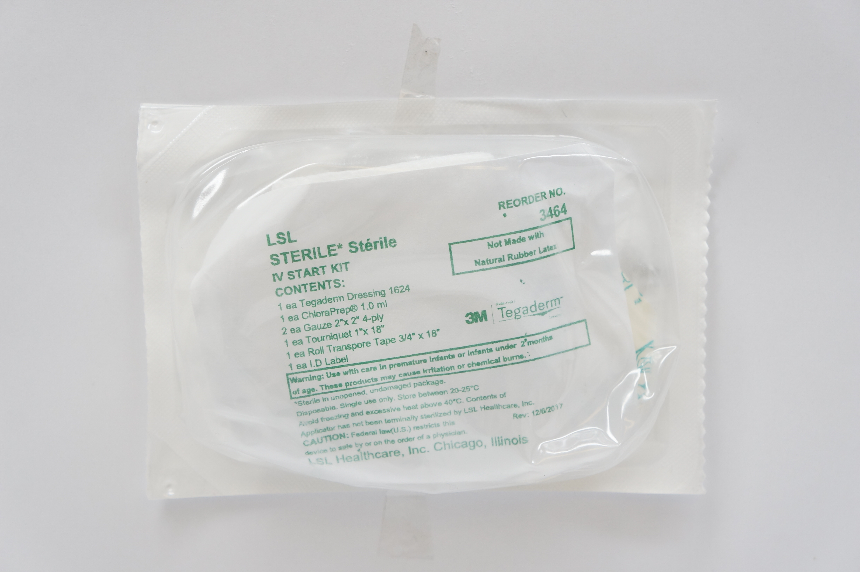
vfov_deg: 23.1
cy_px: 286
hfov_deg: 34.2
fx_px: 1396
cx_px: 430
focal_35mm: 58
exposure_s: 1/80
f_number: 5.6
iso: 400
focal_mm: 39
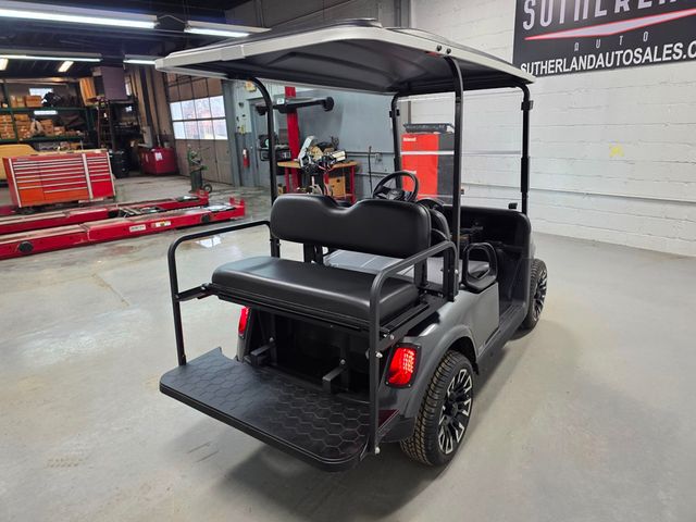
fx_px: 462
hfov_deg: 73.9
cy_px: 261
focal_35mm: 23
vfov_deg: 58.9
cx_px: 348
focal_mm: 6.3
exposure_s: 1/120
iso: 125
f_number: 1.7
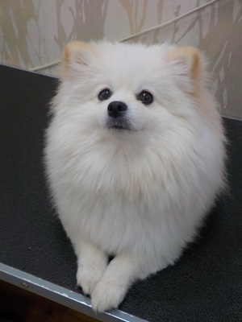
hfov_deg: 46.8
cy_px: 161
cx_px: 121
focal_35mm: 30
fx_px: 280
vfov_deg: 60.0
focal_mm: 4.1
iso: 125
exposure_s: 1/40
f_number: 3.3
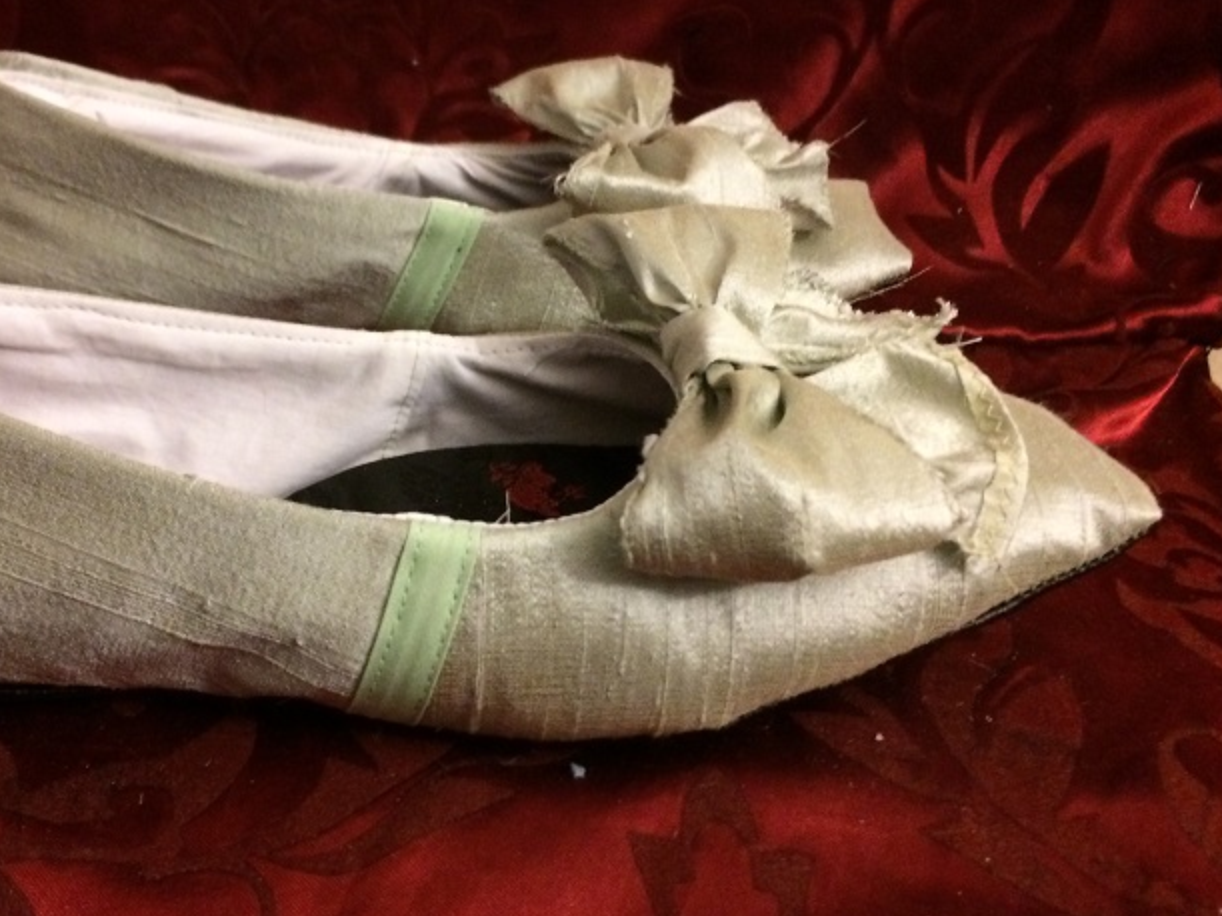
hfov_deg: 48.3
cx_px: 430
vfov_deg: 37.6
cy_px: 388
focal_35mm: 38
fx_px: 1341
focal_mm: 4.15
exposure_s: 1/15
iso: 320
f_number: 2.2
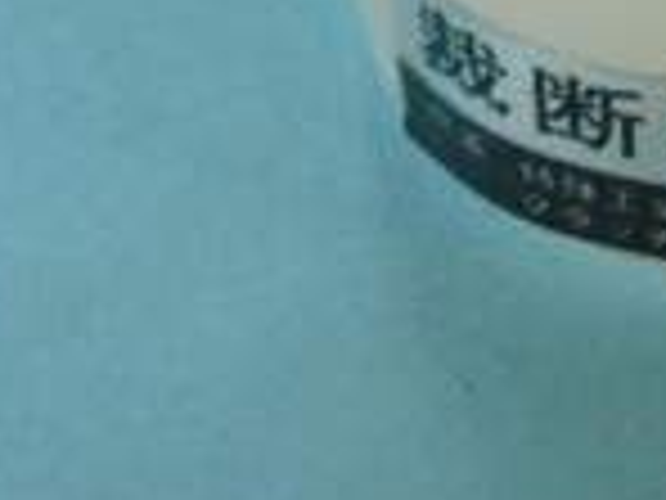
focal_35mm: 121
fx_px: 2328
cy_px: -455
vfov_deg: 11.2
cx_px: 734
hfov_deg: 15.8
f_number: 3.1
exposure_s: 1/60
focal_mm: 5
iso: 200
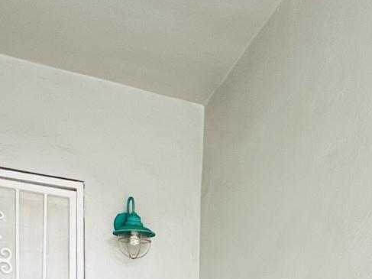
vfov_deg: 24.5
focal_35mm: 46
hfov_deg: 41.0
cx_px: 226
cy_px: 418
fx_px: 494
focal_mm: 2.22
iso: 80
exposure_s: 1/99
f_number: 2.2
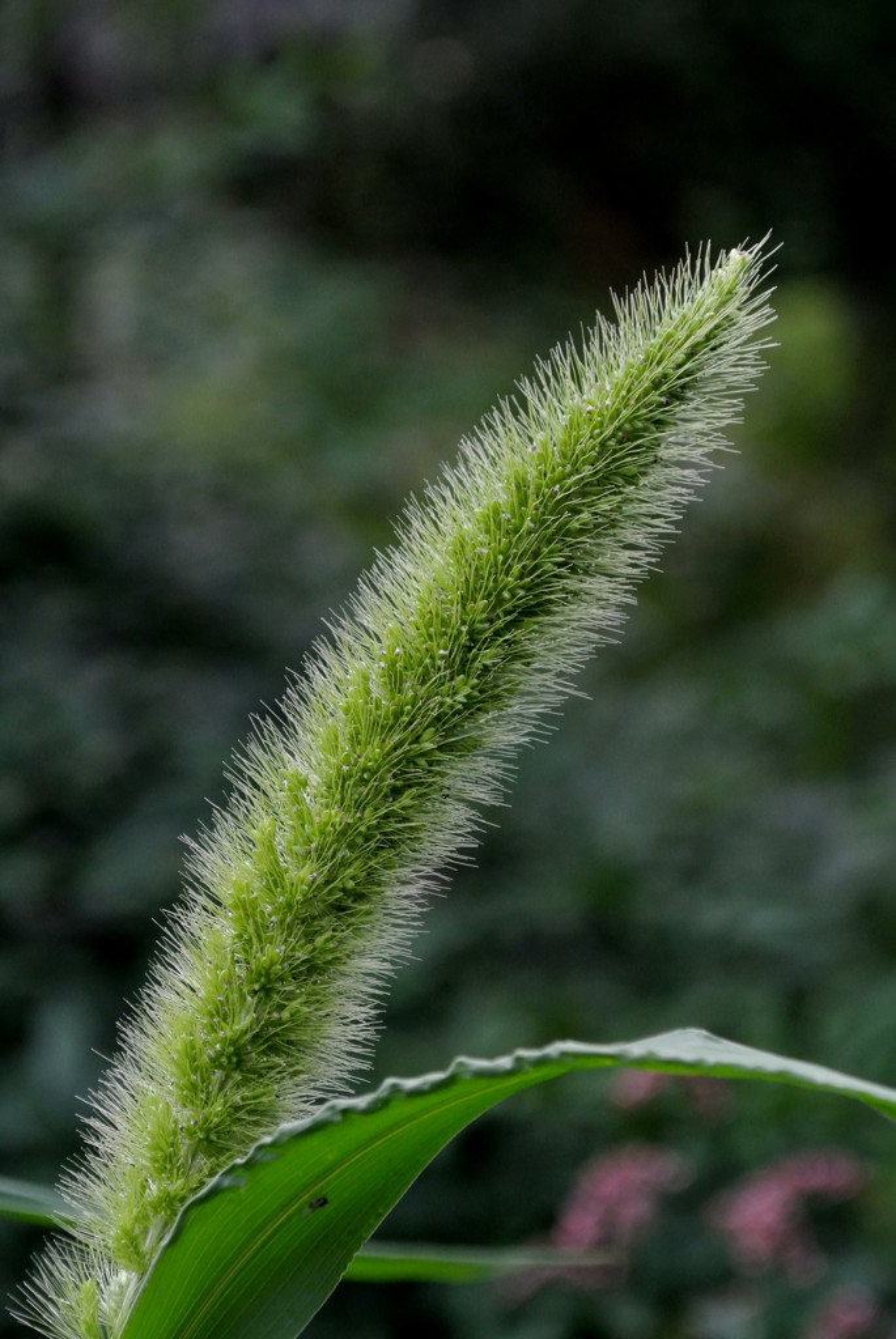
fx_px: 5512
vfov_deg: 13.9
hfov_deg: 9.3
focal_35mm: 148
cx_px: 448
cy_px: 670
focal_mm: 55
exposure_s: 1/250
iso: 500
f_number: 8
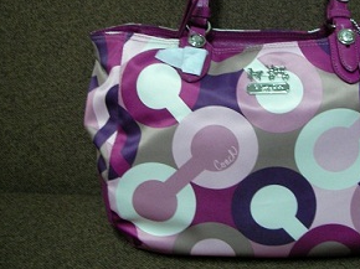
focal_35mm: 59
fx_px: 613
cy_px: 61
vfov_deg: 24.5
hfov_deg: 32.3
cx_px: 256
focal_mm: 6.3
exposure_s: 1/2
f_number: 3.3
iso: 101
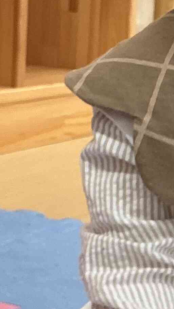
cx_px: 261
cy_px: 164
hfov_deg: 8.5
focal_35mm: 140
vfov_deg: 15.3
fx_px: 1148
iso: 32
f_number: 1.8
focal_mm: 3
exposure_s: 1/60
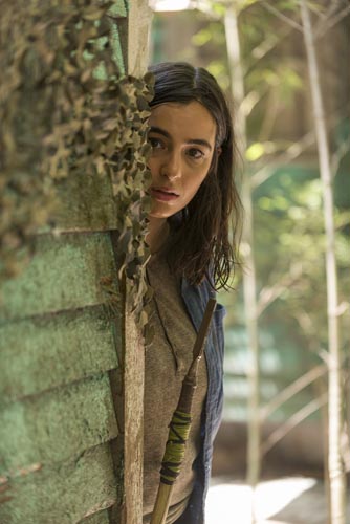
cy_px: 262
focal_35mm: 95
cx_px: 175
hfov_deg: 14.4
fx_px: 1383
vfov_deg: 21.4
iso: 400
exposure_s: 1/200
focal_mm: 95
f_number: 2.8
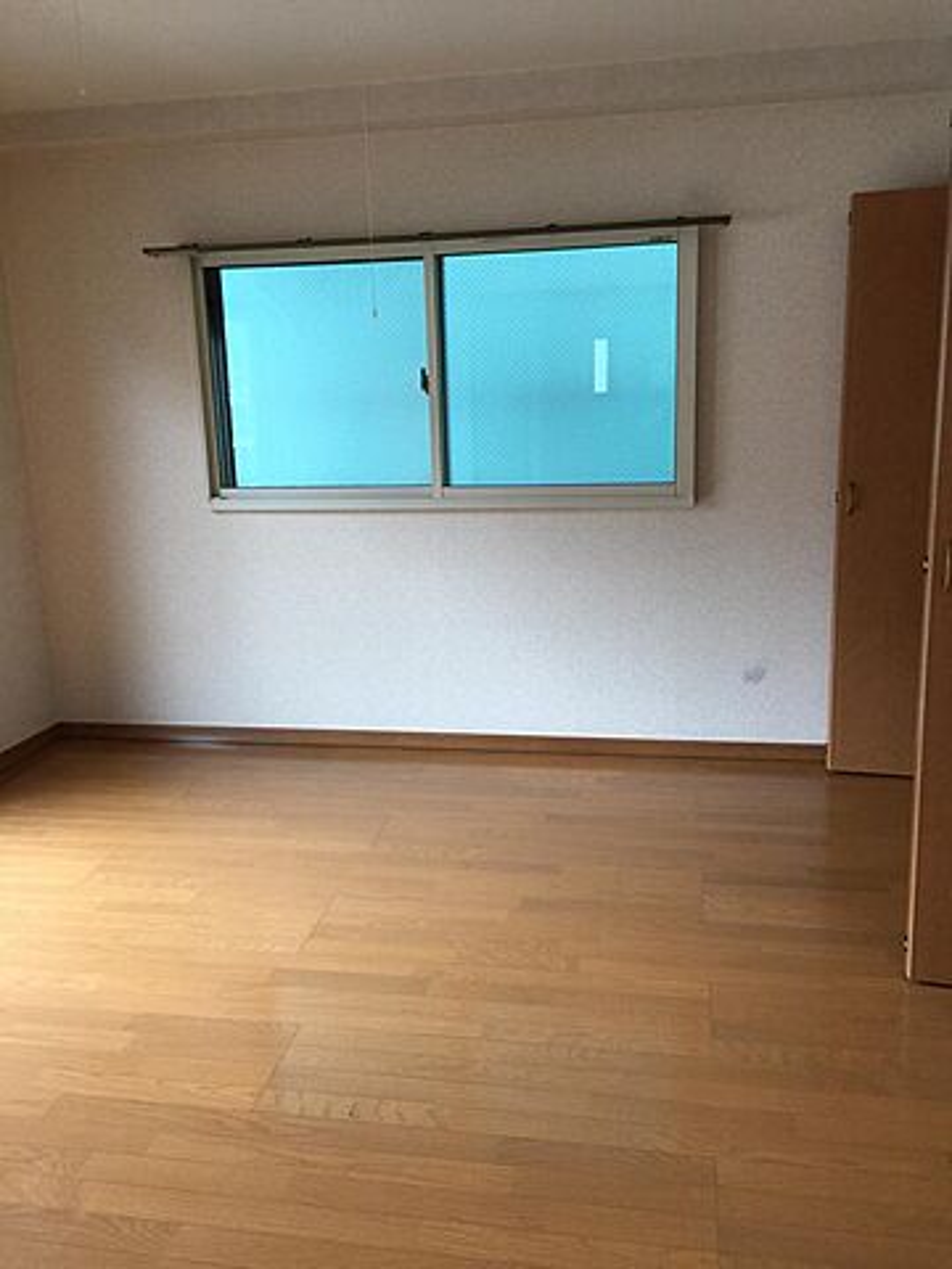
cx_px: 476
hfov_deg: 48.2
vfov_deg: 61.7
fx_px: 1063
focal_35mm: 29
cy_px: 634
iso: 50
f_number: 2.2
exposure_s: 1/30
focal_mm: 4.15
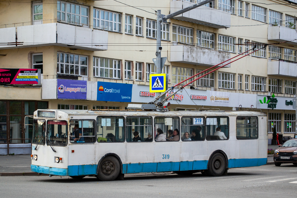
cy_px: 99
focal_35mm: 82
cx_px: 148
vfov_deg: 16.6
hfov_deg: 24.6
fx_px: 681
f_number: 5.6
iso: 100
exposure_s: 1/250
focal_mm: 55
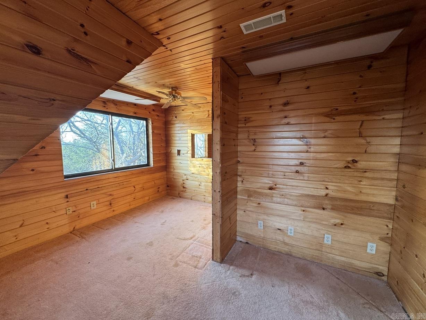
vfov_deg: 85.7
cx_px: 213
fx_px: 172
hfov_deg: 102.1
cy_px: 160
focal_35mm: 14
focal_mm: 2.22
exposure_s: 1/99
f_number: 2.2
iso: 160
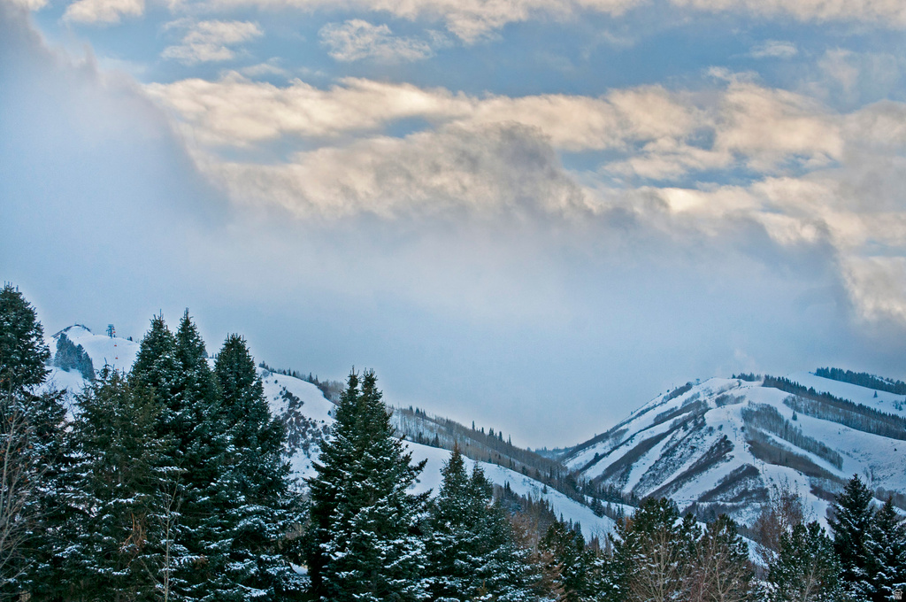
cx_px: 453
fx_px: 2074
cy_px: 301
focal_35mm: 82
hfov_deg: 24.6
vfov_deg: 16.5
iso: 200
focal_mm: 55
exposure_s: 1/400
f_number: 7.1
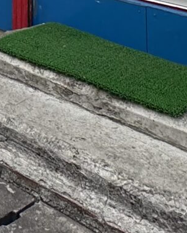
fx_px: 636
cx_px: -92
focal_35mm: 92
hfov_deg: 15.4
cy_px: -235
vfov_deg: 16.1
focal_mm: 2.22
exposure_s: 1/99
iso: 50
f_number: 2.2
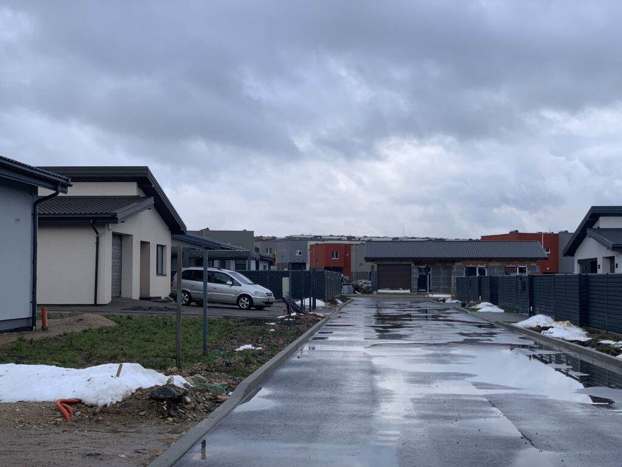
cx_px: 311
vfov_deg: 28.0
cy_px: 234
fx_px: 934
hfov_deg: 36.8
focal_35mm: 52
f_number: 2.4
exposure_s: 1/132
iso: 16
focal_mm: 6
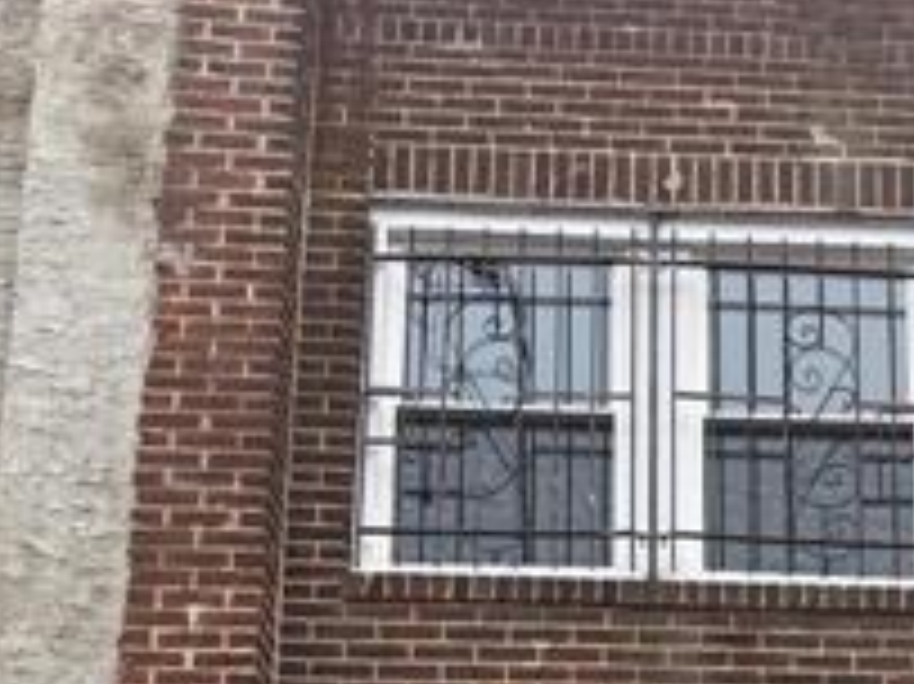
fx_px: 2243
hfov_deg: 21.2
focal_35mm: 85
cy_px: 1026
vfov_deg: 15.9
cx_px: 1135
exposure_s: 1/414
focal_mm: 6.76
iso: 80
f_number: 1.78
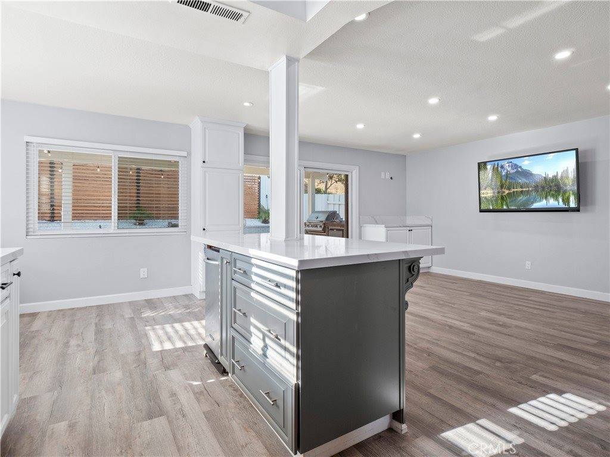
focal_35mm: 18
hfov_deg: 87.8
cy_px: 228
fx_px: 317
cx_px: 305
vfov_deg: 71.6
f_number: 8
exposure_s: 1/6
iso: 200
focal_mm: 9
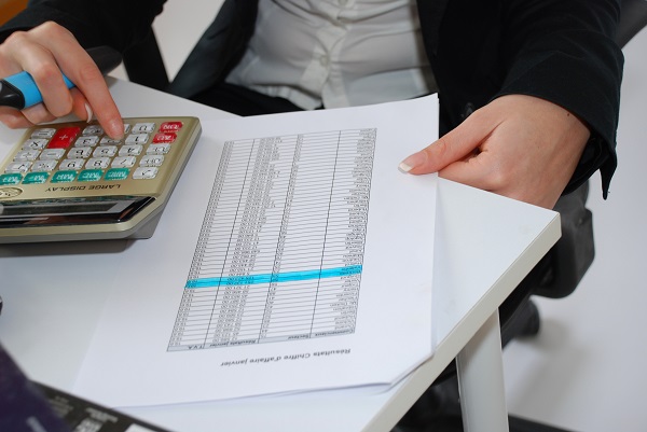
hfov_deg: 30.5
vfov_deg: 20.6
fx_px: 1187
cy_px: 216
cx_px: 324
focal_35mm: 66
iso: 200
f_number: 4.8
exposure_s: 1/40
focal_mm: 44
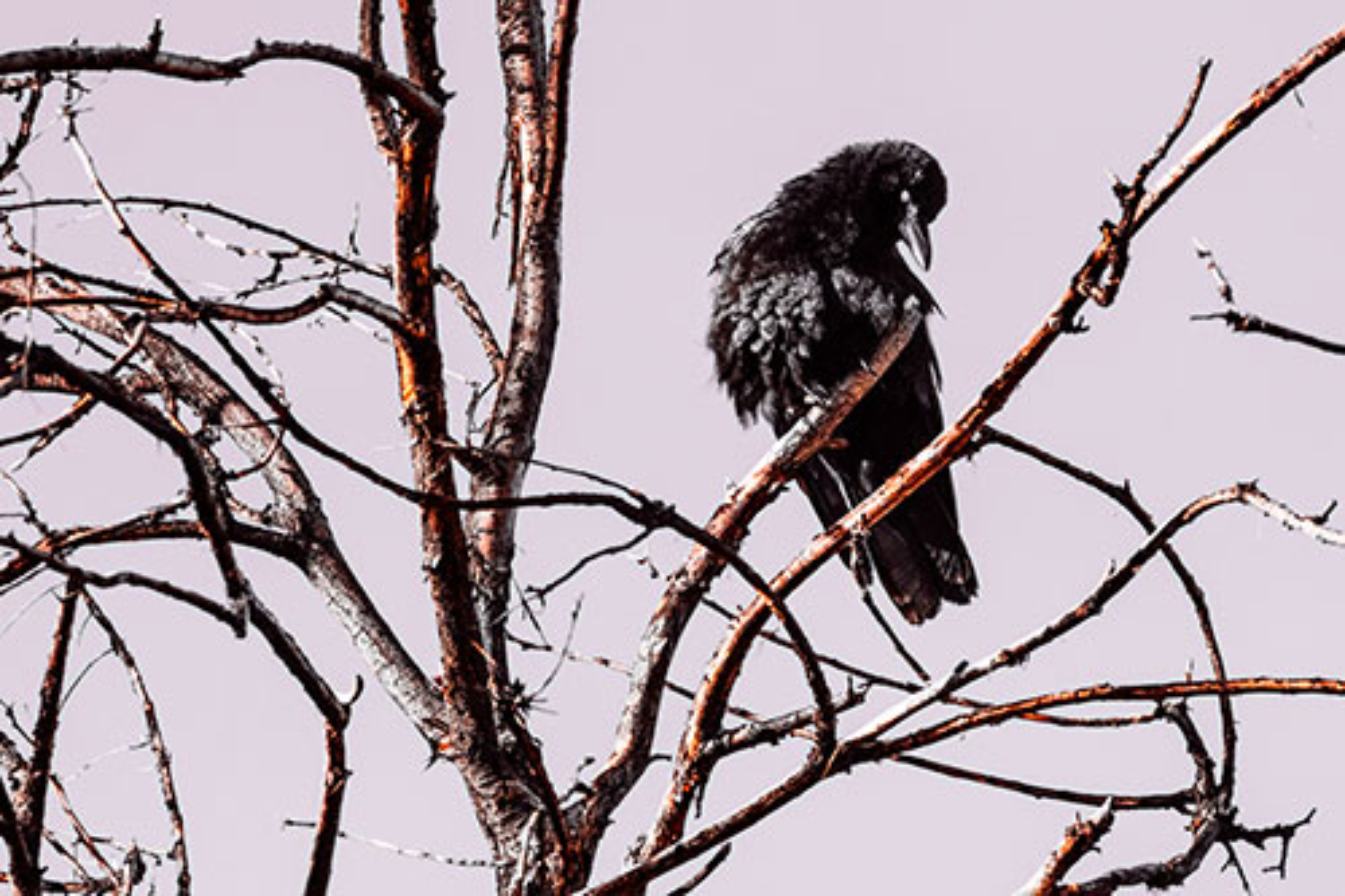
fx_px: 22408
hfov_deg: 3.4
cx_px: 672
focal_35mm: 600
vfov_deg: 2.3
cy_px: 448
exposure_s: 1/2500
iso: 1600
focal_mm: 600
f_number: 11
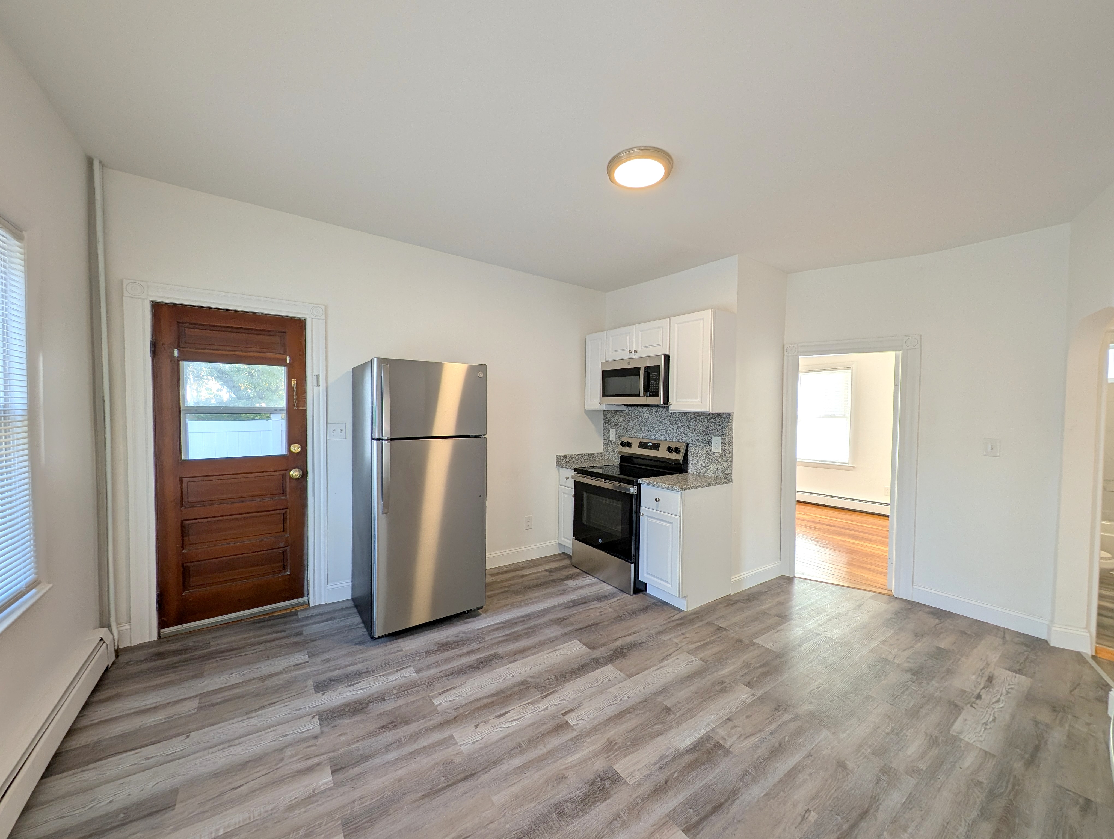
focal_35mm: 12
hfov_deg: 110.5
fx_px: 387
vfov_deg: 94.6
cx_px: 557
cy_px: 420
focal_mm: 2.23
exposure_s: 1/60
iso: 48
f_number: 1.95
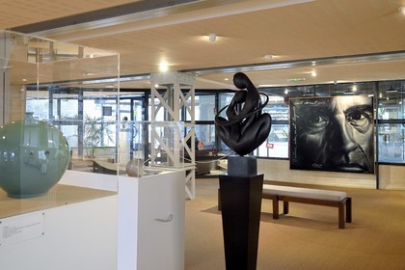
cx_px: 202
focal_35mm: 32
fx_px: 360
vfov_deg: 41.1
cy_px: 135
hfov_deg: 58.7
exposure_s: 1/25
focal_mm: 32
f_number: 7.1
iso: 800
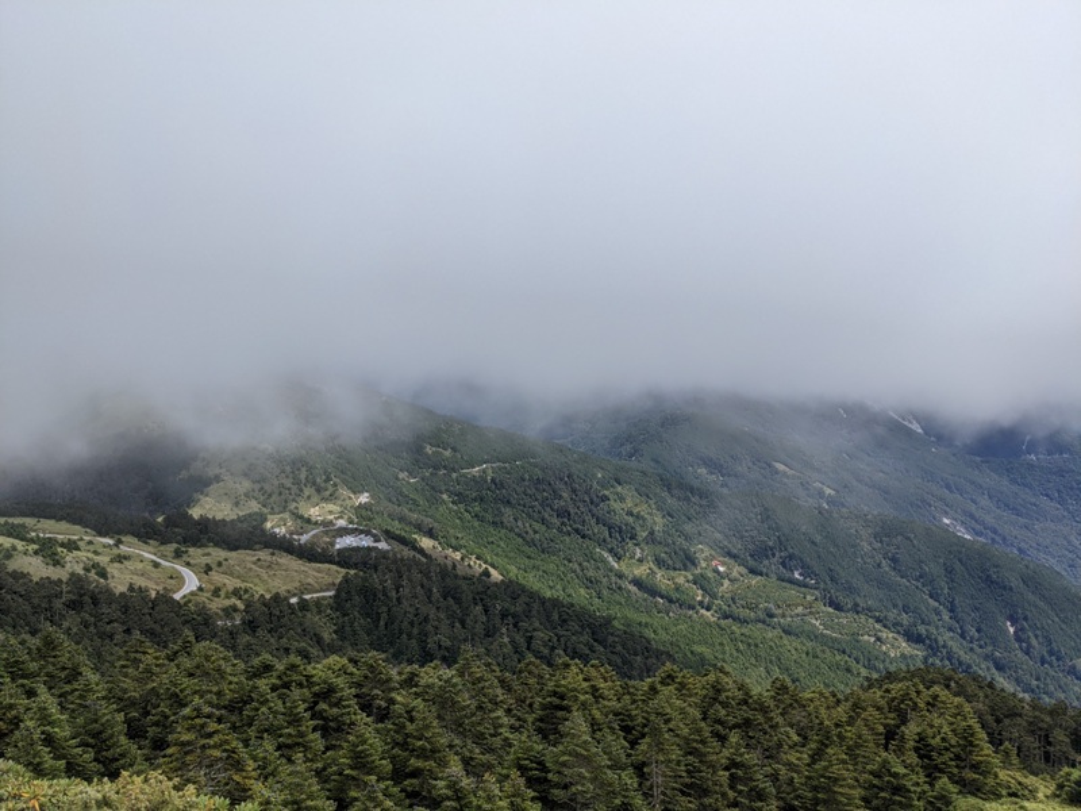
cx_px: 540
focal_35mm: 27
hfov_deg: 65.3
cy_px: 406
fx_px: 843
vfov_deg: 51.4
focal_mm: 4.38
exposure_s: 1/5848
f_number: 1.73
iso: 84
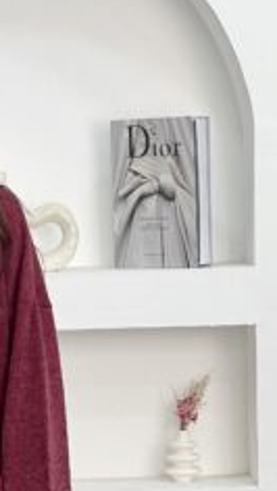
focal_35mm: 213
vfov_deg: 10.0
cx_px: -71
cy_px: 547
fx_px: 2777
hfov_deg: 5.7
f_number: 2.8
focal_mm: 9
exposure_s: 1/99
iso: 80
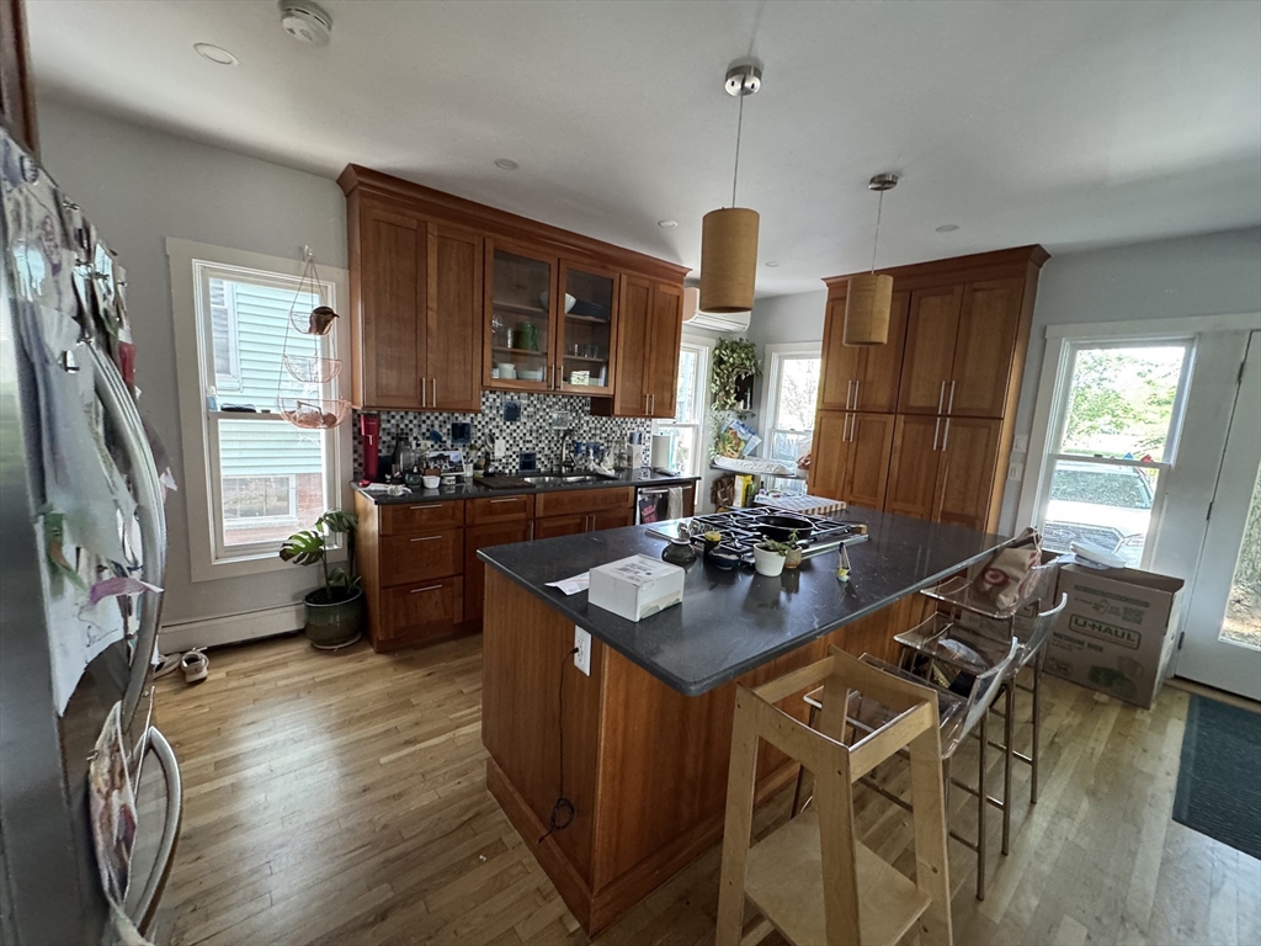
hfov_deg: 102.1
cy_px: 473
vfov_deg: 85.7
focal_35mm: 14
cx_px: 630
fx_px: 510
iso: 400
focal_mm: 2.22
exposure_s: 1/60
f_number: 2.2
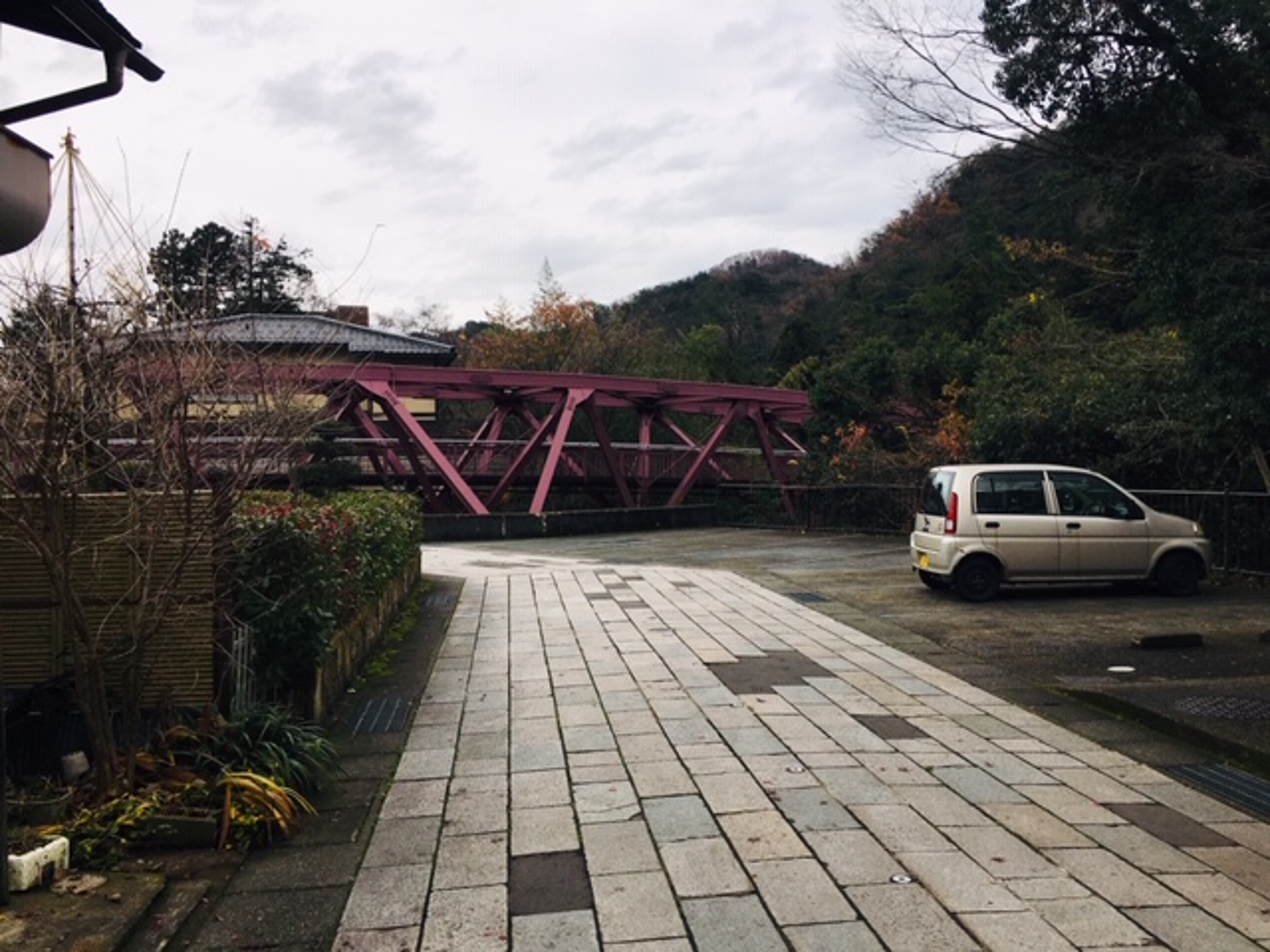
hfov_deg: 61.7
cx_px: 635
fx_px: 1064
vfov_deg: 48.2
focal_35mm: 29
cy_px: 476
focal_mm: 4.15
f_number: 2.2
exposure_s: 1/382
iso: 25
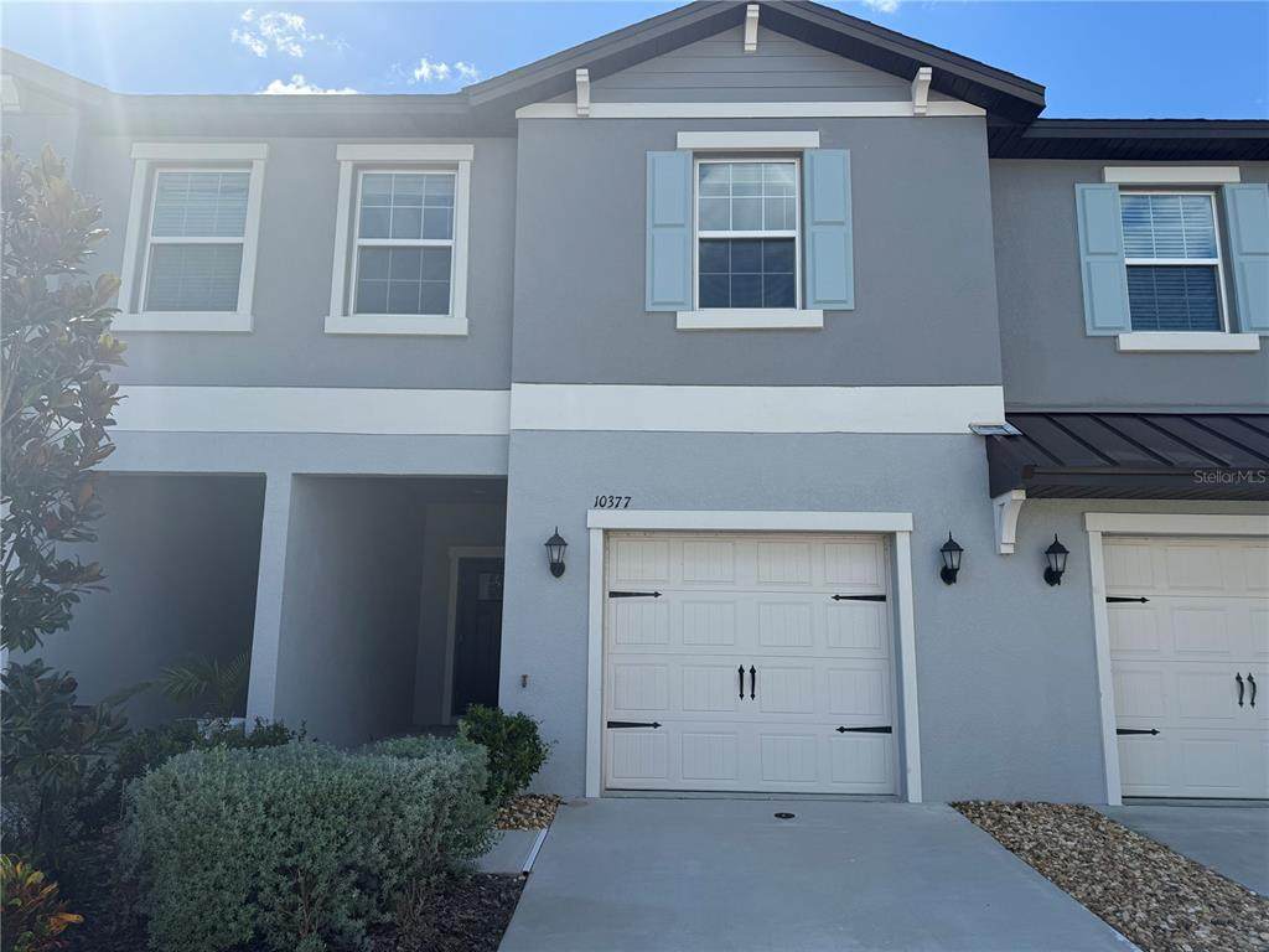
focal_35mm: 24
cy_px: 476
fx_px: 880
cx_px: 634
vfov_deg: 56.8
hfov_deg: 71.6
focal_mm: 6.76
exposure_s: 1/4975
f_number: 1.78
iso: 100
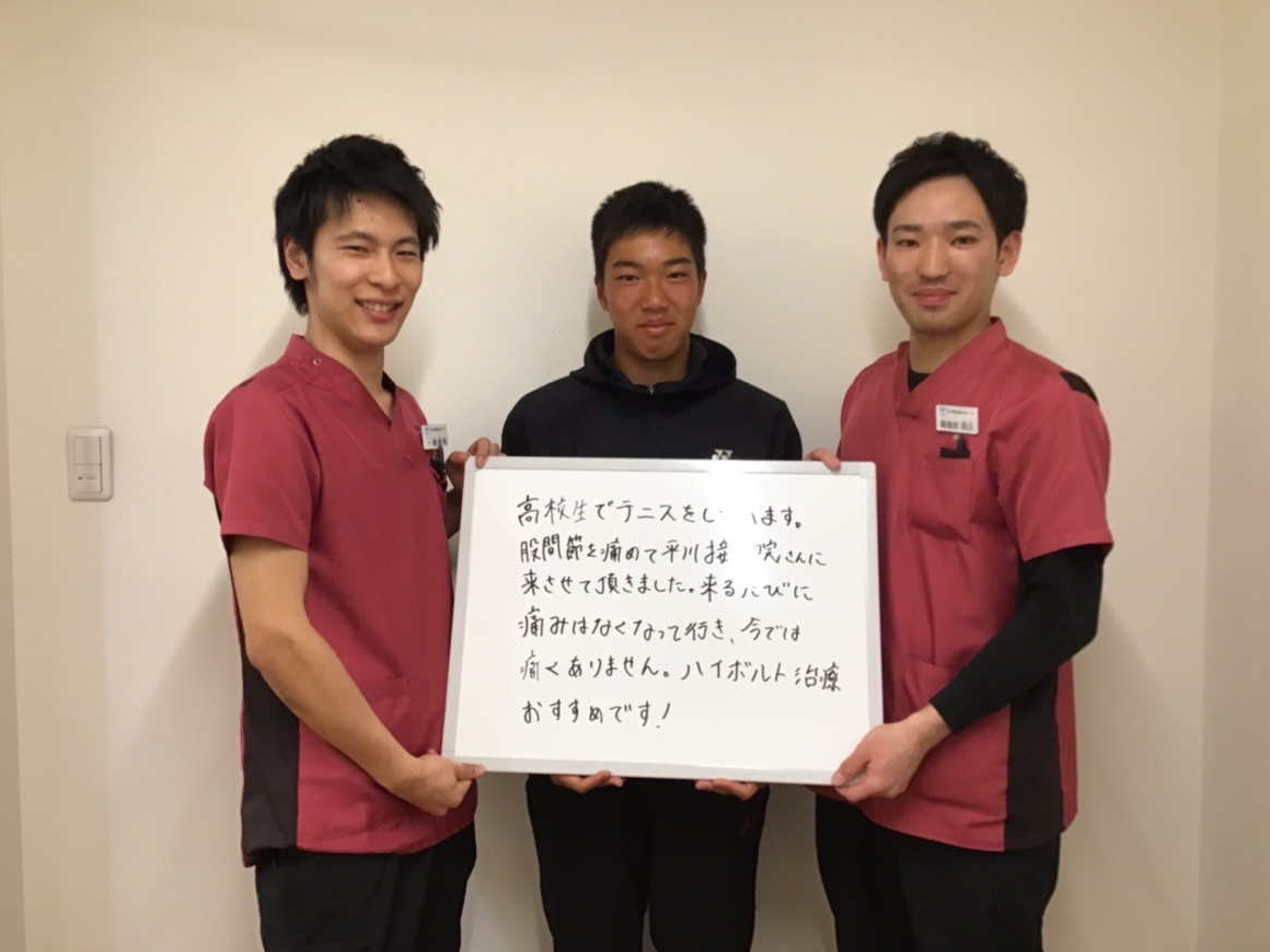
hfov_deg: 56.8
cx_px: 628
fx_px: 1174
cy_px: 463
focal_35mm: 32
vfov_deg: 44.2
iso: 80
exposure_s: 1/30
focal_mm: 3.3
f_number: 2.4
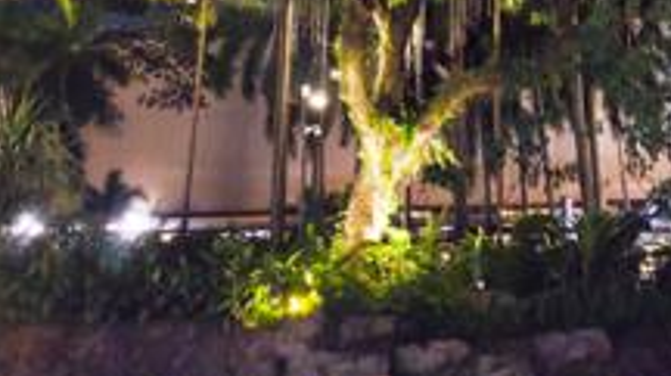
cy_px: -208
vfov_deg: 18.6
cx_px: 441
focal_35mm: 56
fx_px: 995
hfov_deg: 36.9
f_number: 1.8
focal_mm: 4.25
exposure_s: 1/12
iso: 1250
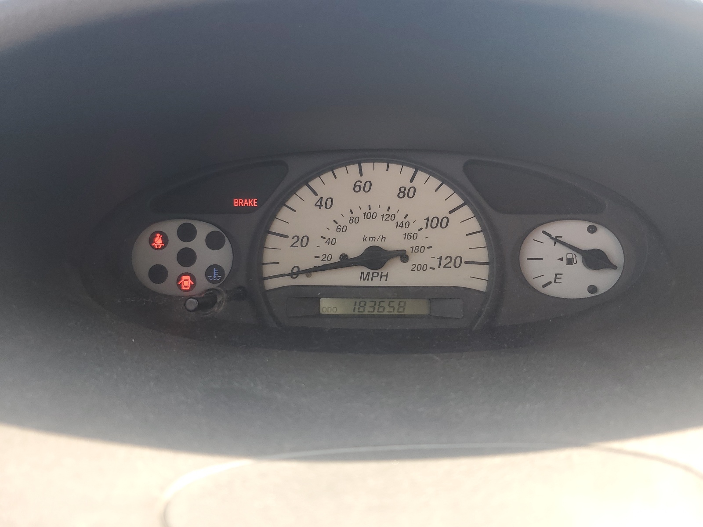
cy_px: 264
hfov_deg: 67.3
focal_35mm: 26
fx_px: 528
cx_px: 352
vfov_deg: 53.1
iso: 50
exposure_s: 1/172
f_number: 1.5
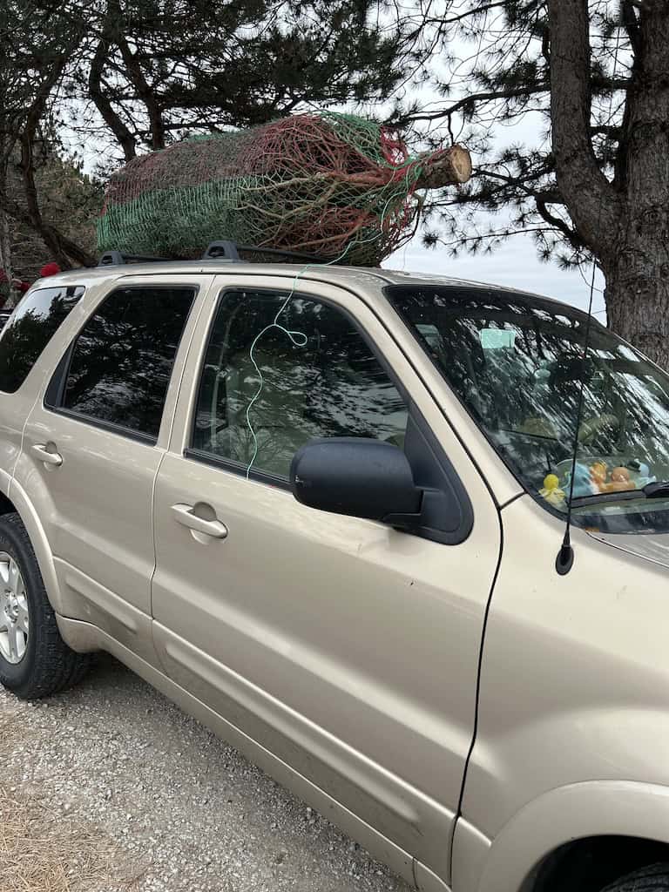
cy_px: 446
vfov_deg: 67.3
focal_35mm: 26
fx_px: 670
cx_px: 334
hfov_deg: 53.1
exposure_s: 1/389
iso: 50
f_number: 1.5
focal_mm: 5.7
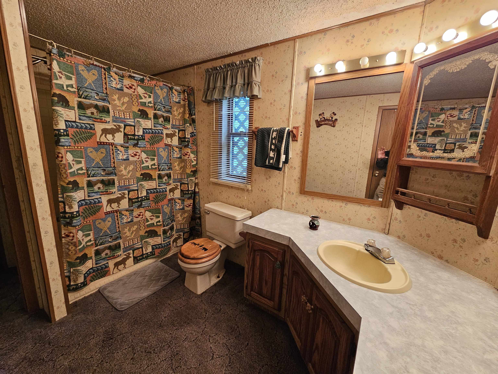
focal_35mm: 13
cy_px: 187
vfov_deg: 89.9
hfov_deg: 106.2
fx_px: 187
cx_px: 249
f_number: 2.2
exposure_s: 1/60
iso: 250
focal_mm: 2.2
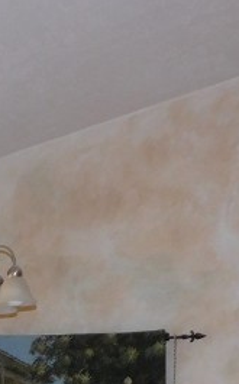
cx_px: -16
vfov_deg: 15.9
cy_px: 530
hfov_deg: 10.5
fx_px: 1285
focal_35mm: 123
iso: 200
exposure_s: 1/30
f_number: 3.5
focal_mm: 5.4
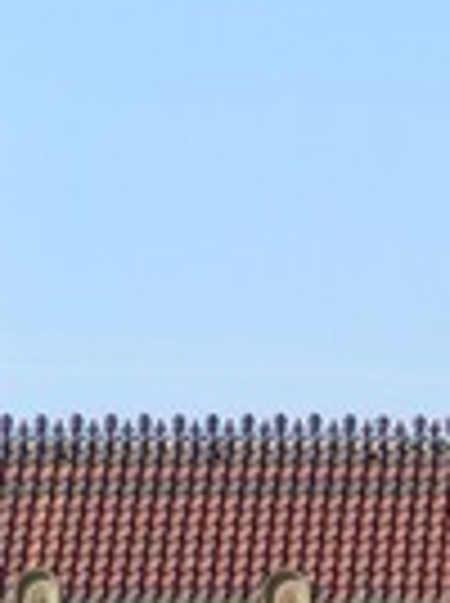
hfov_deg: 3.0
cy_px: 596
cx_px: 1008
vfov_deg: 4.0
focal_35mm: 495
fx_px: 8607
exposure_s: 1/250
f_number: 5.6
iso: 50
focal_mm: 16.6
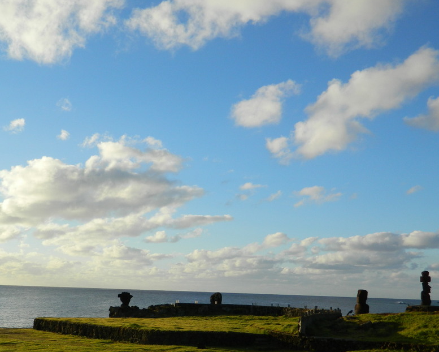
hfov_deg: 41.0
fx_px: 585
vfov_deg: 33.3
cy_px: 211
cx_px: 181
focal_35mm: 45
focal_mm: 6.2
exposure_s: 1/800
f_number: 3.3
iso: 80
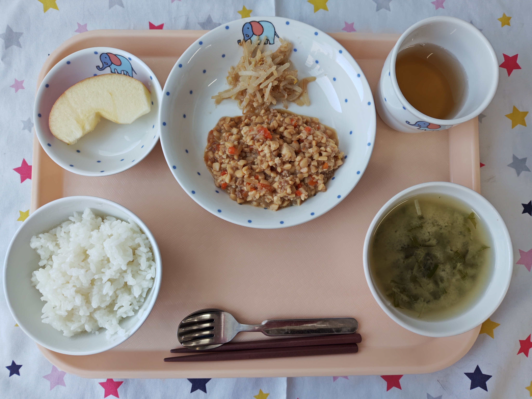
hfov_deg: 73.9
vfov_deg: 58.9
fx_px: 353
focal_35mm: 23
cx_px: 266
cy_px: 200
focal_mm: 5.56
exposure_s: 1/120
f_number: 1.9
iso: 94
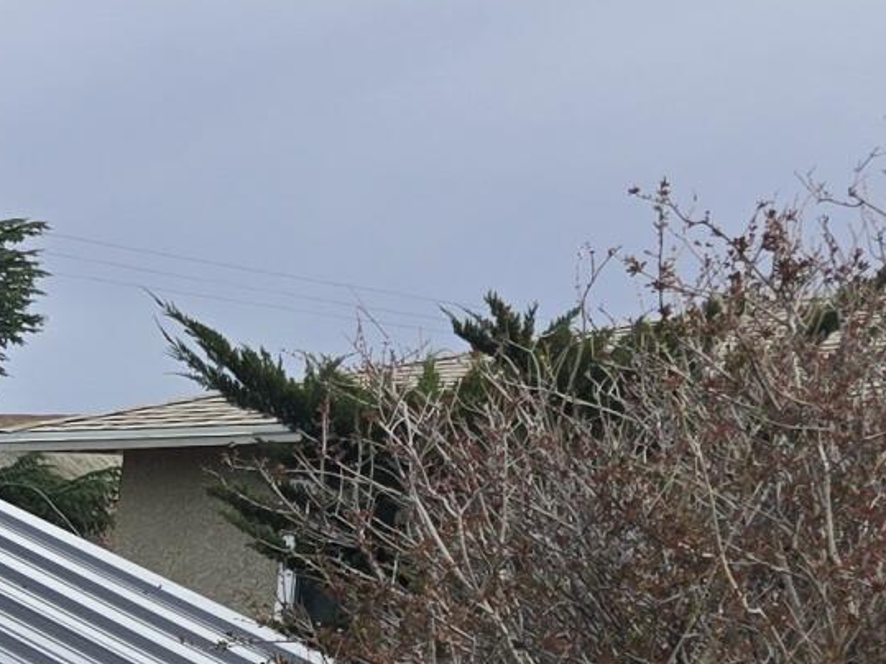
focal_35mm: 128
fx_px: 3275
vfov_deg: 10.7
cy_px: 1254
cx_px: -1396
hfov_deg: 11.8
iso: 12
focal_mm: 6.3
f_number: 1.7
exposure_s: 1/305
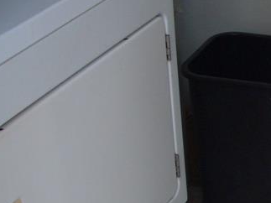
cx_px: 300
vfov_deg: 13.3
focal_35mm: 111
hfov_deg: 17.1
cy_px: 91
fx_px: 869
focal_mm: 5.8
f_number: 2.6
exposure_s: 1/125
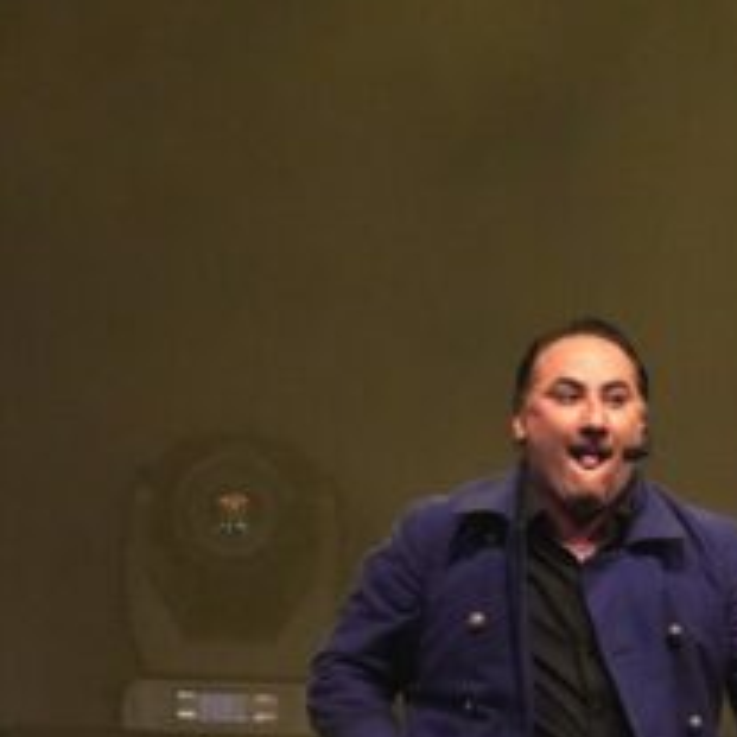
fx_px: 19983
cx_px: 790
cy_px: 538
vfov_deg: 2.1
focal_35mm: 830
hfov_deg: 2.1
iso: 6400
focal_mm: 175
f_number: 6.3
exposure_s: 1/250
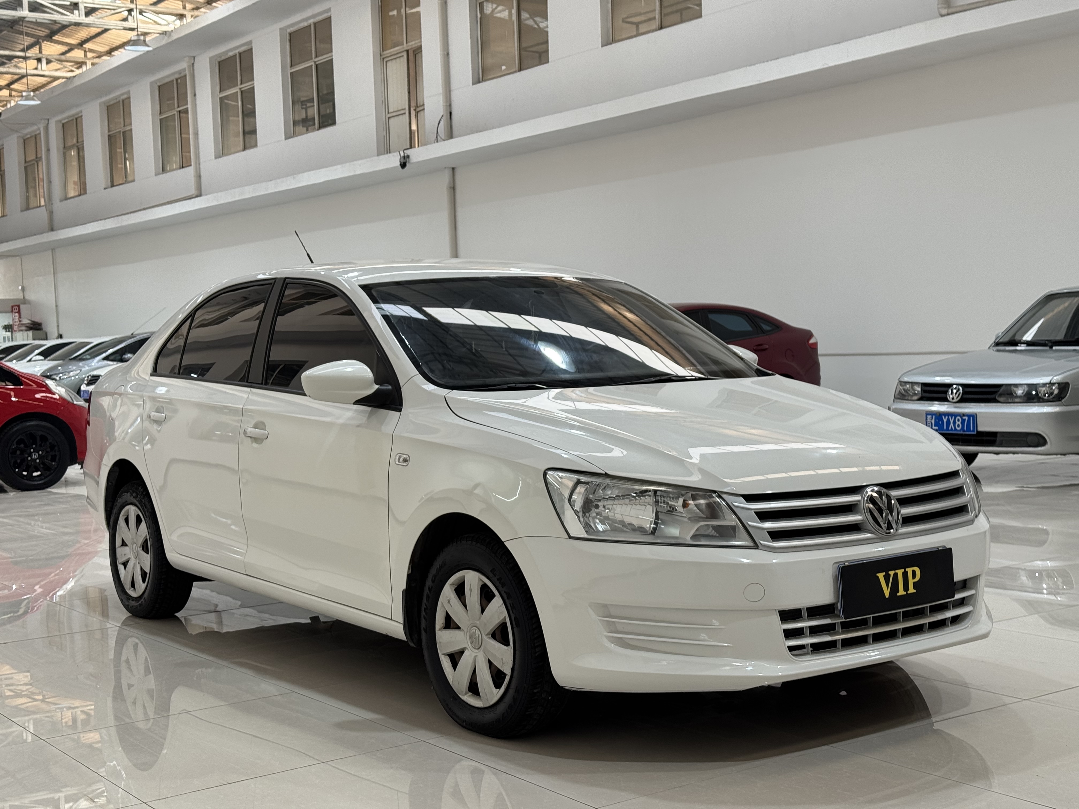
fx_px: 1496
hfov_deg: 39.7
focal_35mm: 48
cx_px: 540
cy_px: 404
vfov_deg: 30.3
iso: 50
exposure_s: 1/100
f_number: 1.78
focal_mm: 6.76
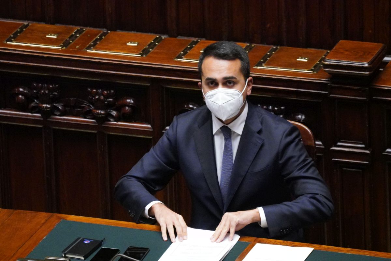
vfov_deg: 2.4
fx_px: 6169
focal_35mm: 568
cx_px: 196
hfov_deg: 3.6
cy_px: 130
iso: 12800
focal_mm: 379
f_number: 5.6
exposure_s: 1/160
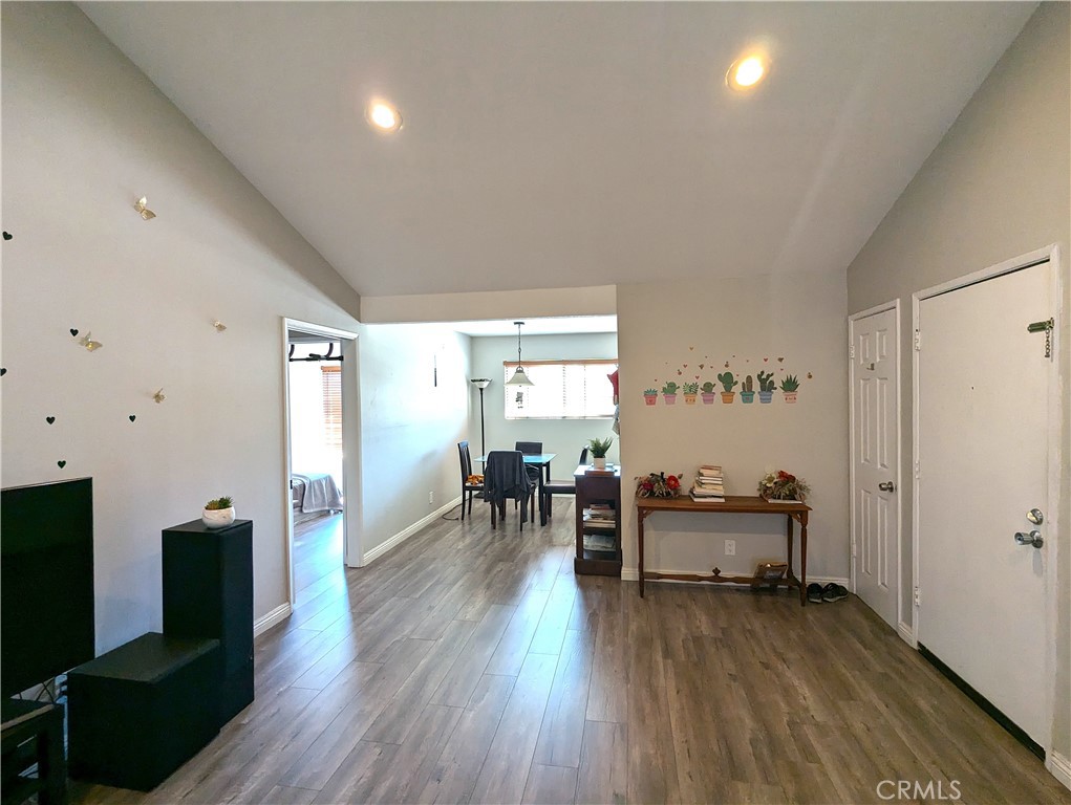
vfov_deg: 78.2
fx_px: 496
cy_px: 402
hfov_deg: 94.4
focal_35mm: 16
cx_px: 536
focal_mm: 2.35
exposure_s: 1/60
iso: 203
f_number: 2.2
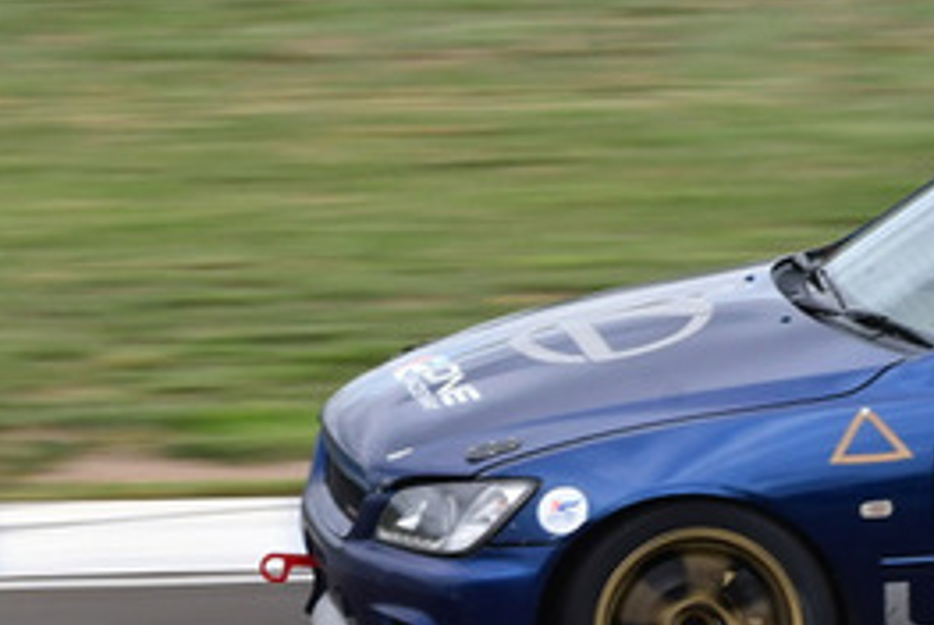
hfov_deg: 2.1
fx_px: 26077
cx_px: -117
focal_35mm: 1004
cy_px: 788
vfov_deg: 1.4
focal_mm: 220
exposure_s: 1/250
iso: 400
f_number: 13
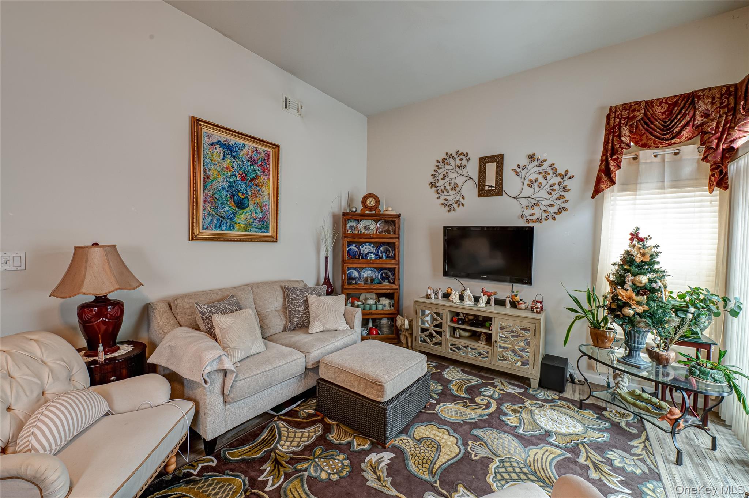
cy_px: 249
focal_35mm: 14
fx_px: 291
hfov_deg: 104.3
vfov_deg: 81.1
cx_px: 374
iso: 400
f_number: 9
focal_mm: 14
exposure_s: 1/6
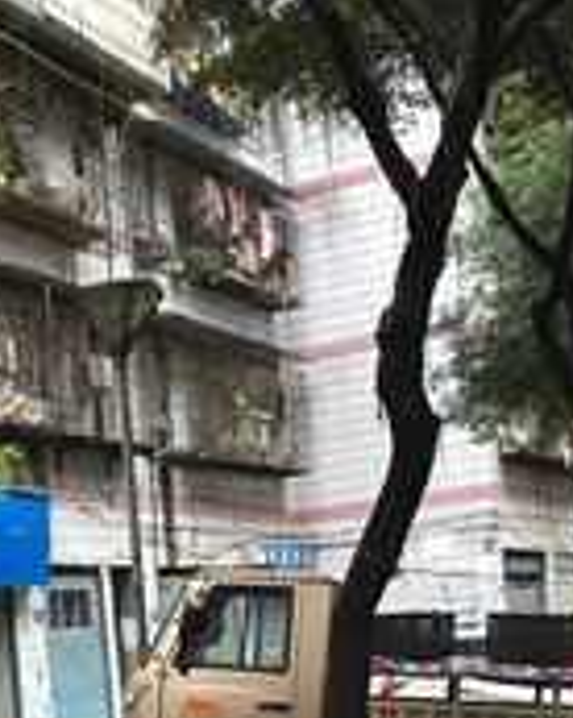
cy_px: 766
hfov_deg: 18.0
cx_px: -58
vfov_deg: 22.2
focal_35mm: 82
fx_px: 1741
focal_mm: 4.15
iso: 50
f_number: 2.2
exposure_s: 1/33
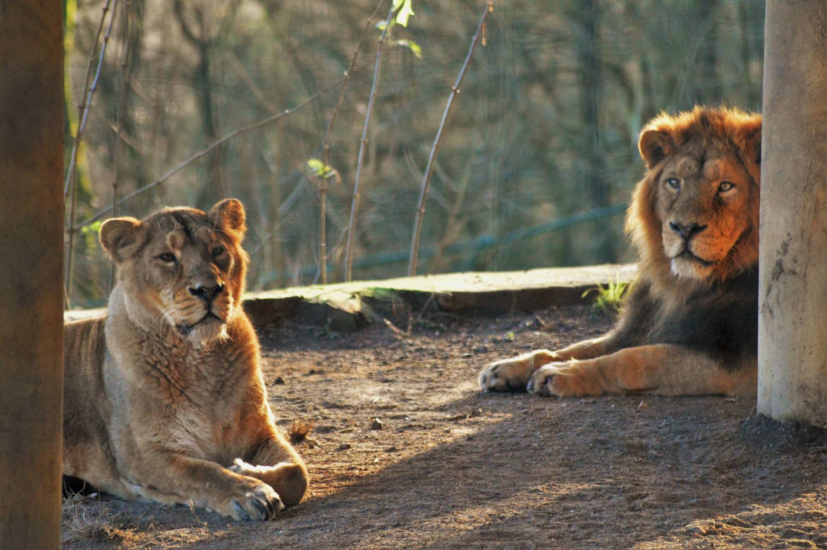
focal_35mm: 255
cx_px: 414
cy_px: 275
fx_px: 5853
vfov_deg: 5.4
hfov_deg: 8.1
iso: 6400
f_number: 4.8
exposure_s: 1/1000
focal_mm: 170
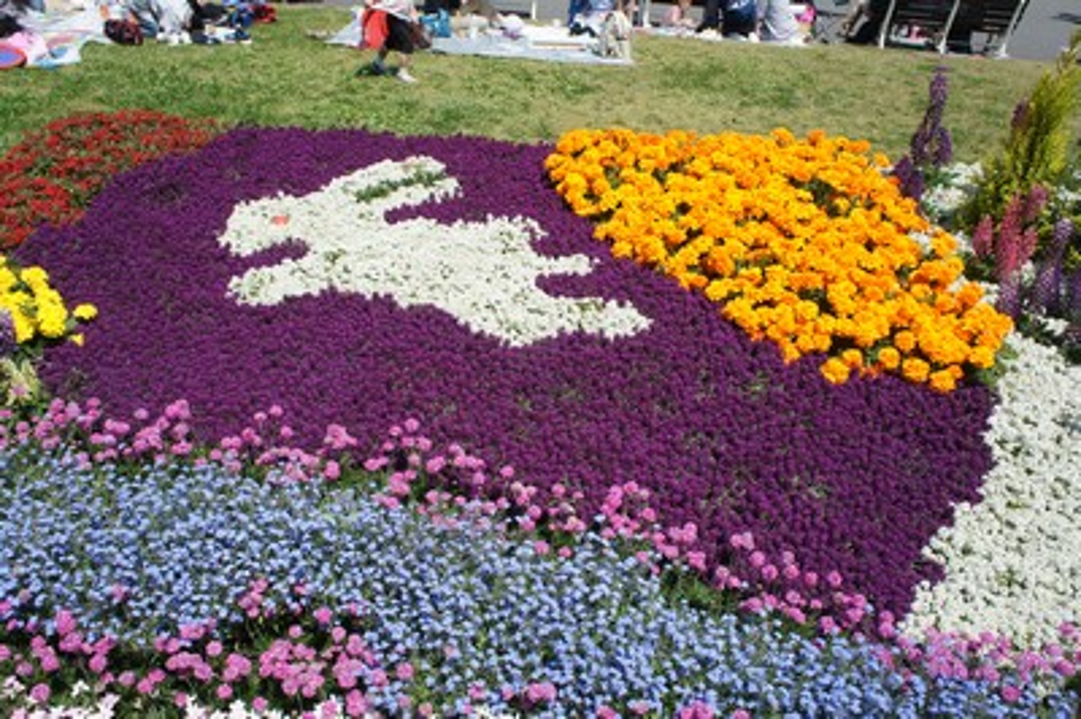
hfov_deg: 62.0
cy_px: 360
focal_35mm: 30
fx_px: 900
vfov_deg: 43.5
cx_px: 540
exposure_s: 1/500
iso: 200
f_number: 8
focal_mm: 20
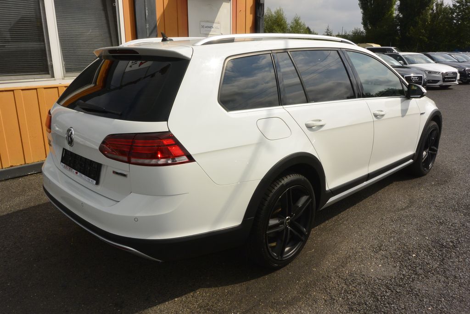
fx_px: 353
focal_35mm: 27
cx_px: 235
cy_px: 157
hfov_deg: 67.4
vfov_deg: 47.9
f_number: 14
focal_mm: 10
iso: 160
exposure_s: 1/250
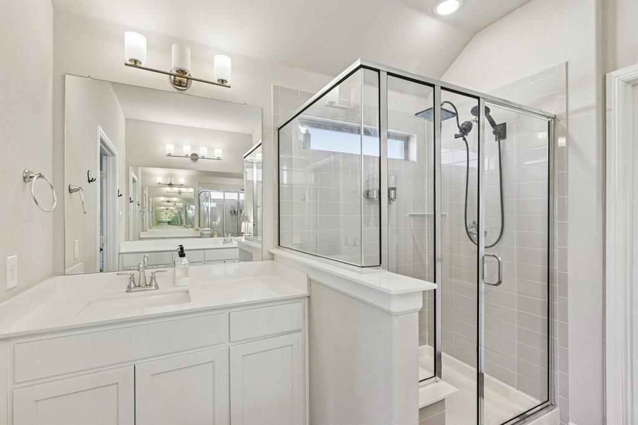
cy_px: 212
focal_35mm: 16
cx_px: 319
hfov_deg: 95.0
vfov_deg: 72.0
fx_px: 292
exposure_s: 1/50
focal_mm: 16.5
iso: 400
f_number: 8
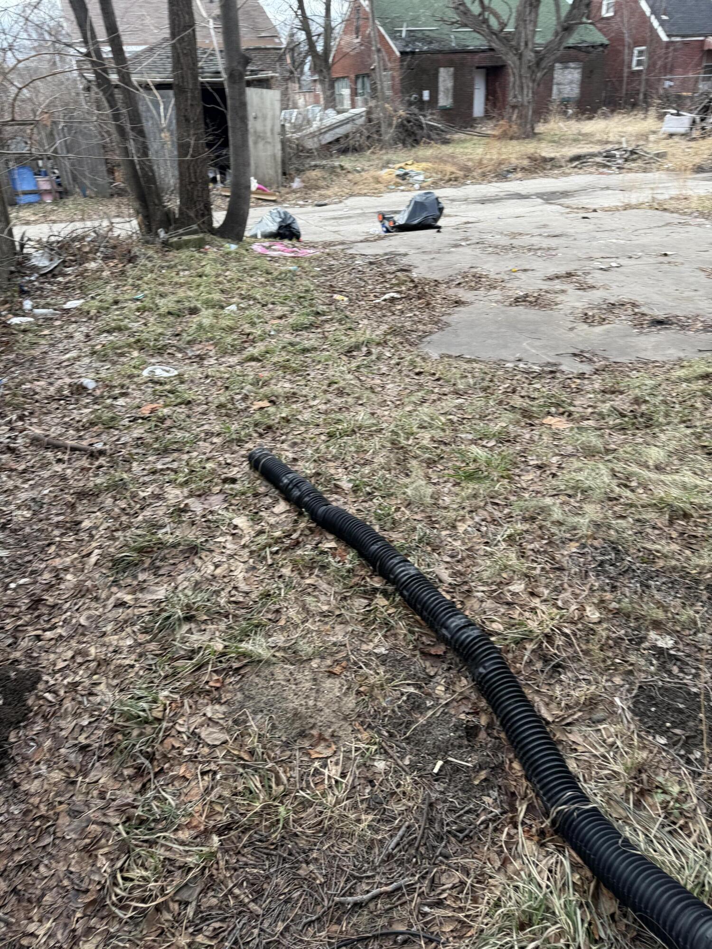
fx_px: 658
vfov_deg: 71.6
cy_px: 474
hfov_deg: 56.8
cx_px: 356
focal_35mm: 24
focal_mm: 6.76
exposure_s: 1/290
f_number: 1.78
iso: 64
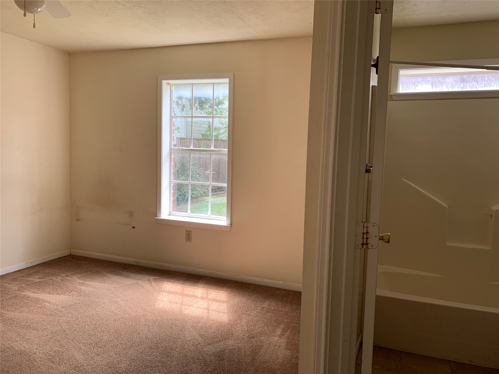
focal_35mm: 26
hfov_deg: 67.3
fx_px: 375
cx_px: 250
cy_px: 187
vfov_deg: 53.1
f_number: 1.8
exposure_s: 1/121
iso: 64
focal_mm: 4.25
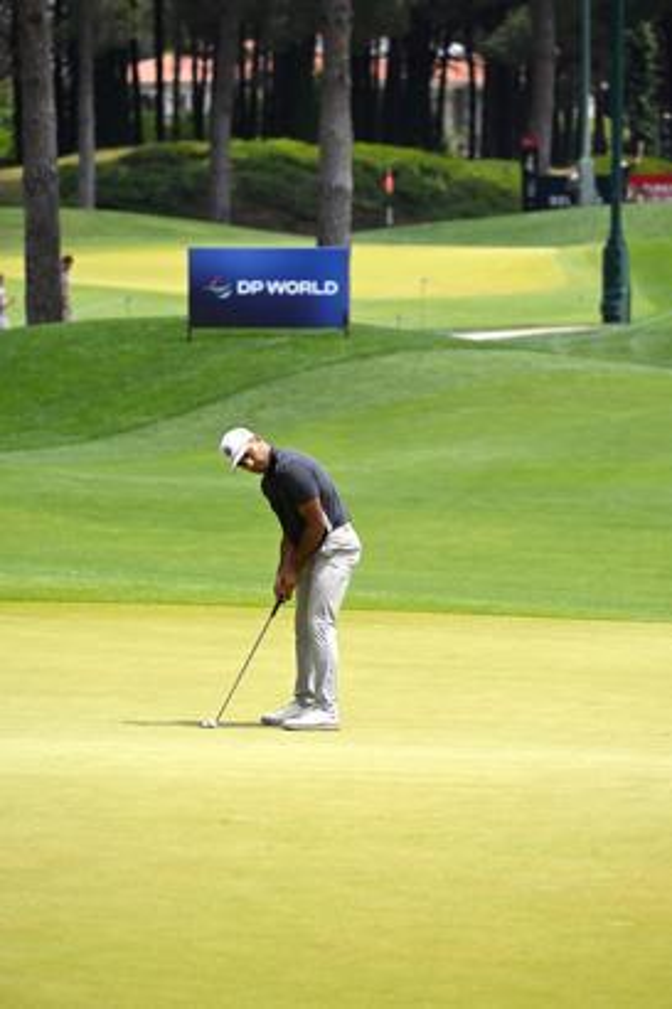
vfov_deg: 10.3
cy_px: 504
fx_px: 5604
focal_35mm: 200
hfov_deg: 6.9
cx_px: 336
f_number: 5.6
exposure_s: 1/3200
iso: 500
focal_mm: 200
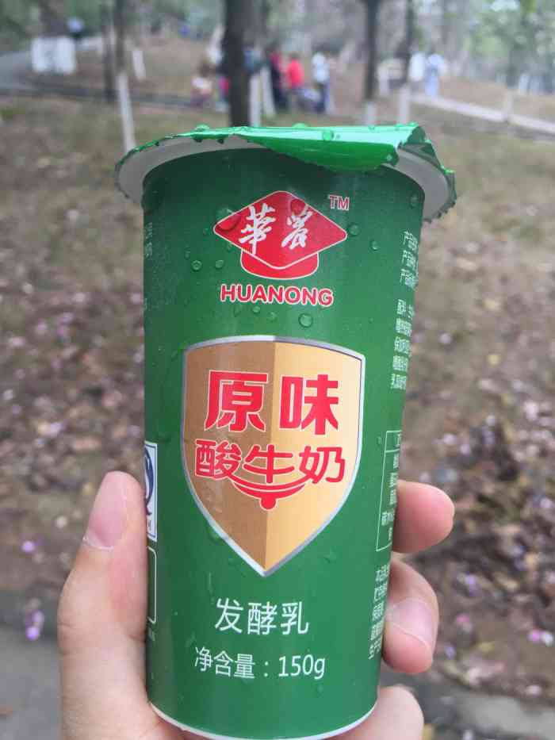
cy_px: 370
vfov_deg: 61.7
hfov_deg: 48.2
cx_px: 278
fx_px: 620
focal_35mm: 29
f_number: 2.2
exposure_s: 1/33
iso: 32
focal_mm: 4.15
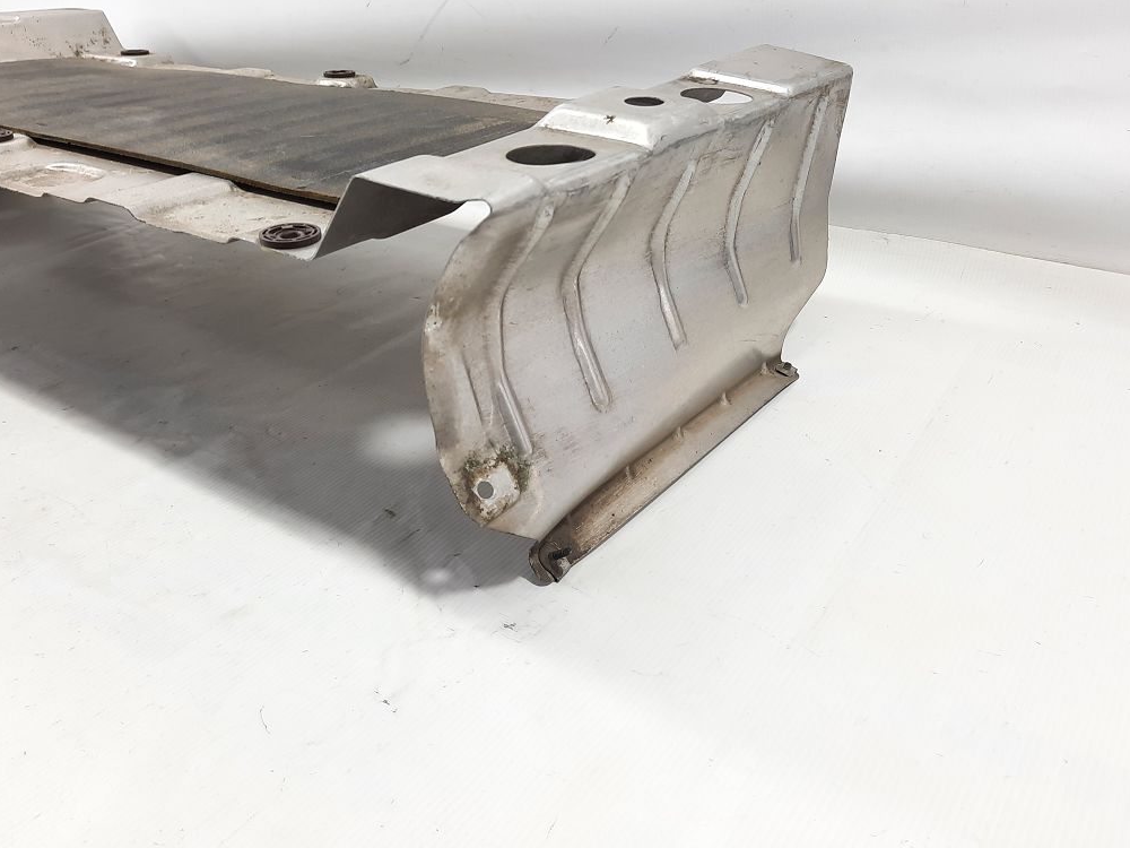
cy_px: 344
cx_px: 545
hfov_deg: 59.9
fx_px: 979
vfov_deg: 46.6
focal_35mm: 30
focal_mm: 4.6
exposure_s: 1/50
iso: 50
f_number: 2
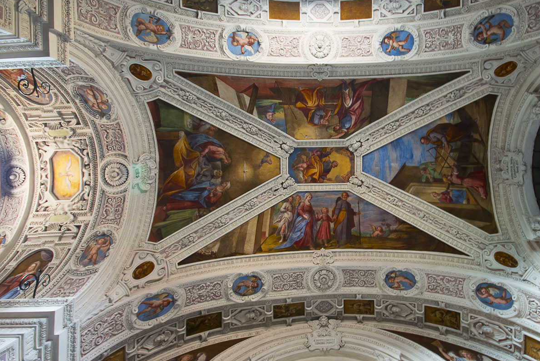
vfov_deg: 64.6
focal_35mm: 19
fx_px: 285
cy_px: 166
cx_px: 319
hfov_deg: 85.9
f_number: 10
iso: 400
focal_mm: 10
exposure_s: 1/3.33
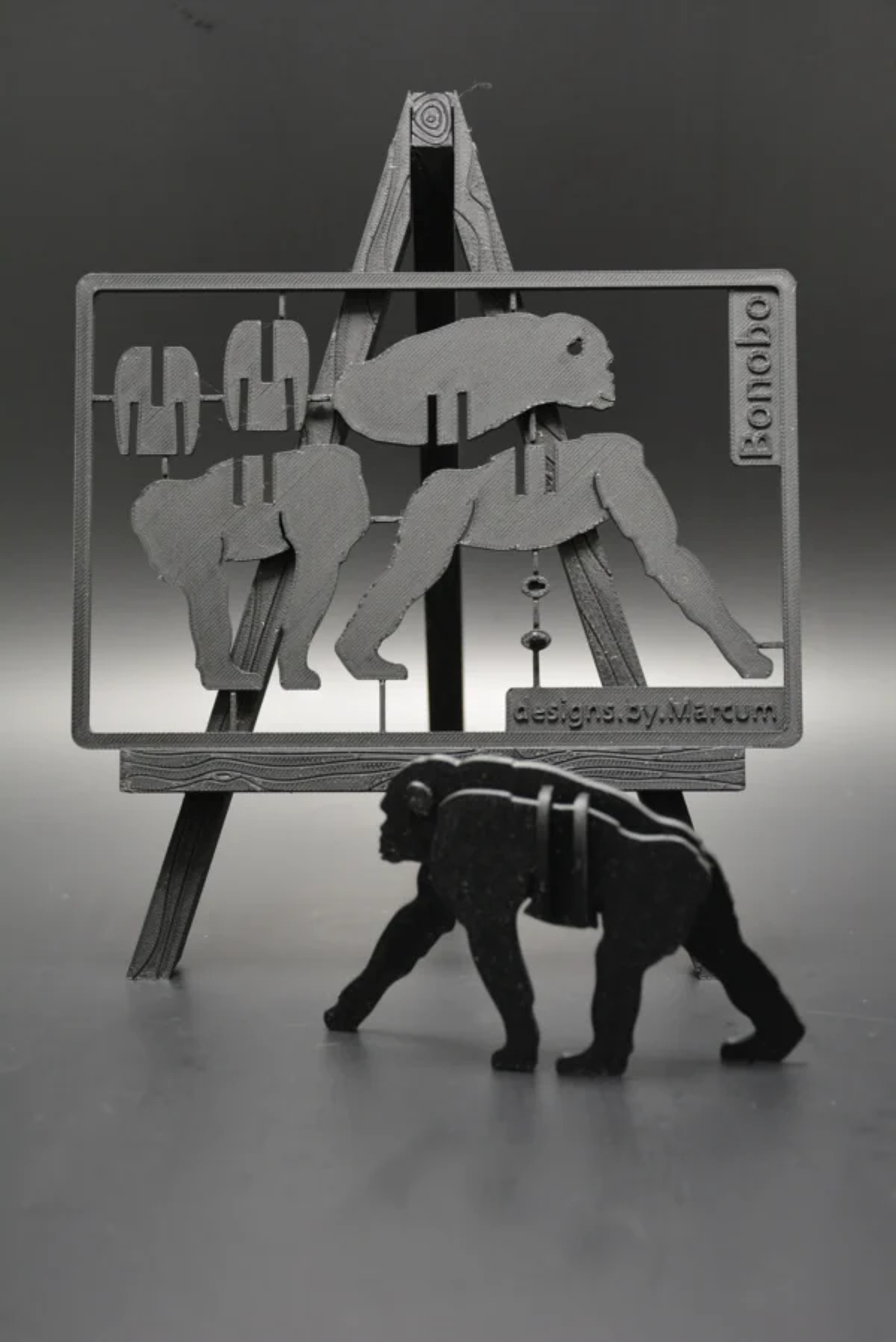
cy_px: 671
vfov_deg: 37.8
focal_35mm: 52
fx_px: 1957
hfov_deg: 25.8
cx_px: 448
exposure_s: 1/30
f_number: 4.5
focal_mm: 35
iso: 1800
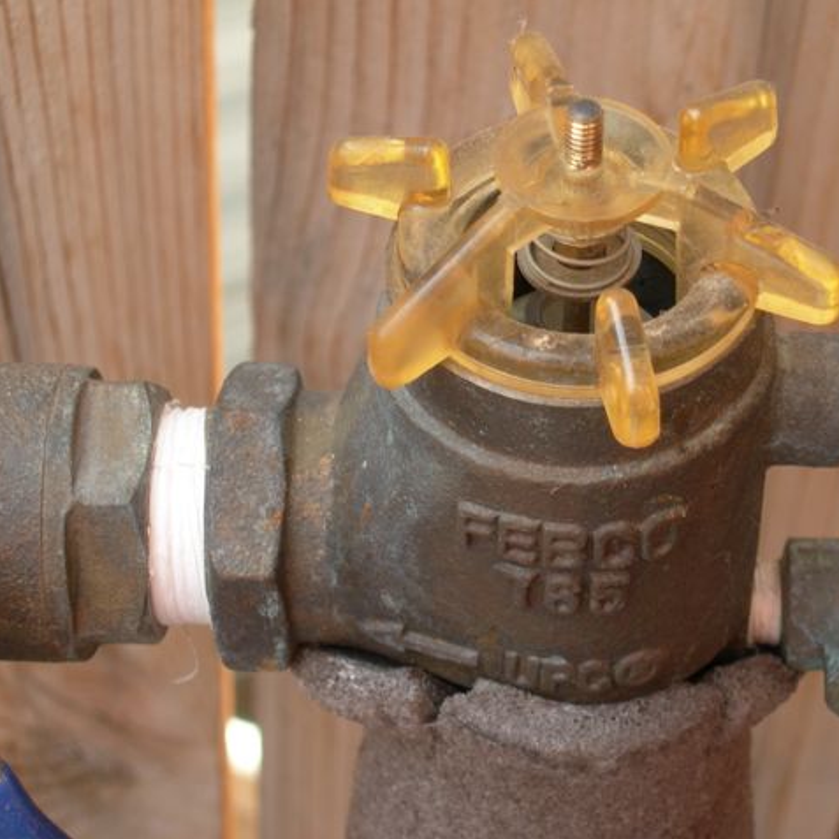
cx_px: 545
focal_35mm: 109
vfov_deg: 16.0
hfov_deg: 16.0
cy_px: 419
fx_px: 2989
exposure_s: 1/66.2
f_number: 4.3
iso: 50
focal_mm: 19.1
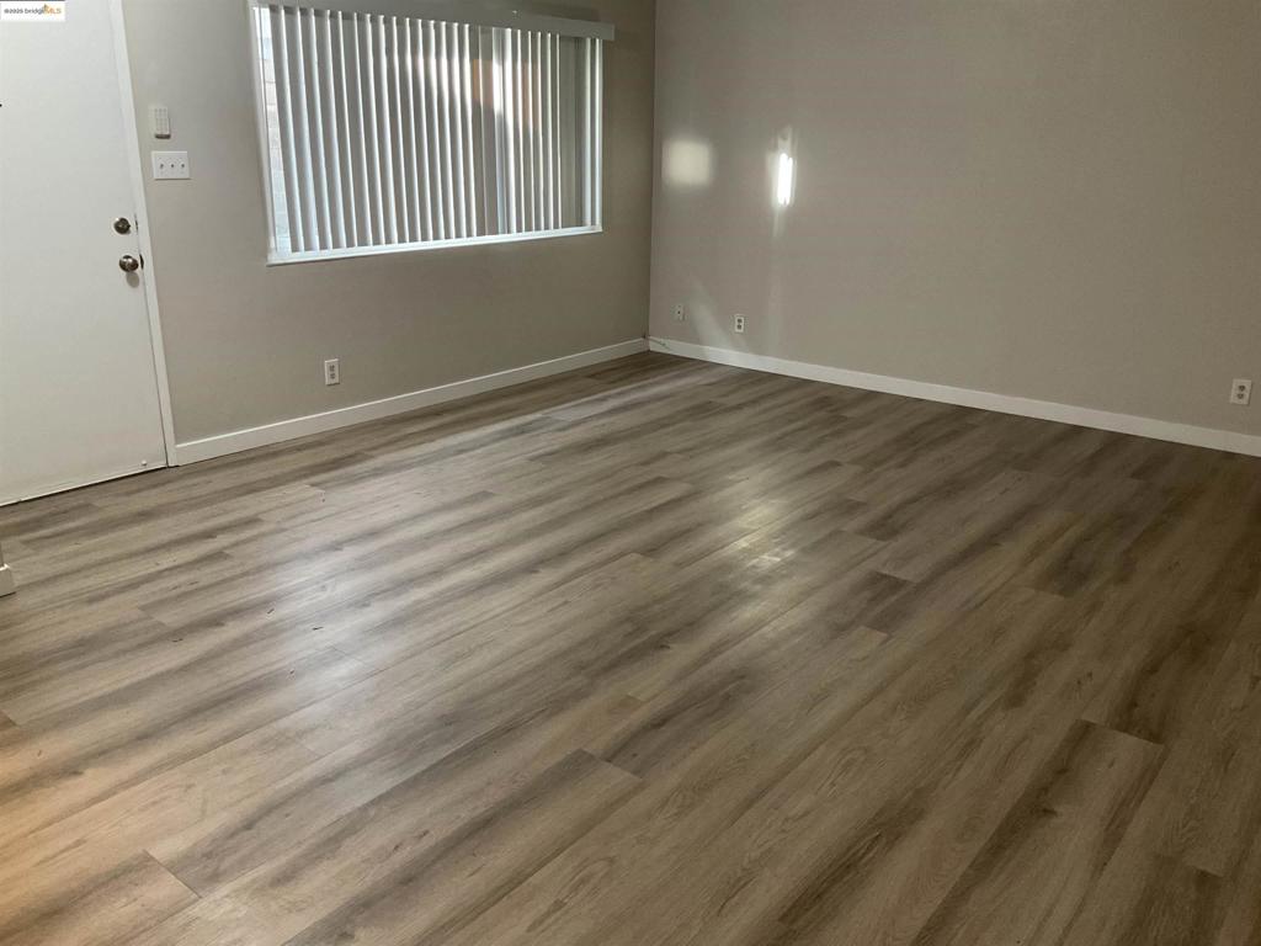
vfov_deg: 48.2
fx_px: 1056
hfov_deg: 61.7
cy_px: 473
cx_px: 630
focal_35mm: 29
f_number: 1.8
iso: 200
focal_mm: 3
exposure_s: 1/60
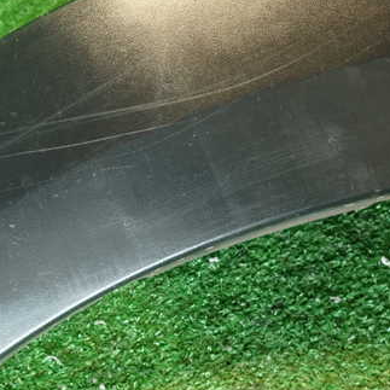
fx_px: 523
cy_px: 162
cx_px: 111
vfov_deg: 40.8
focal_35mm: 41
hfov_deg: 40.1
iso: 250
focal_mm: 4.5
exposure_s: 1/30
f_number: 2
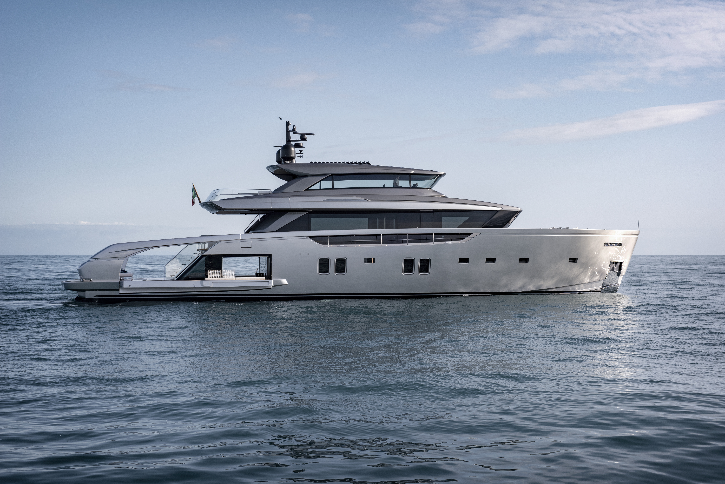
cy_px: 242
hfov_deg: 33.4
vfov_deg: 22.6
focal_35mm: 60
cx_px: 362
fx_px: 1209
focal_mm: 60
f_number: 8
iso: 160
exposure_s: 1/400
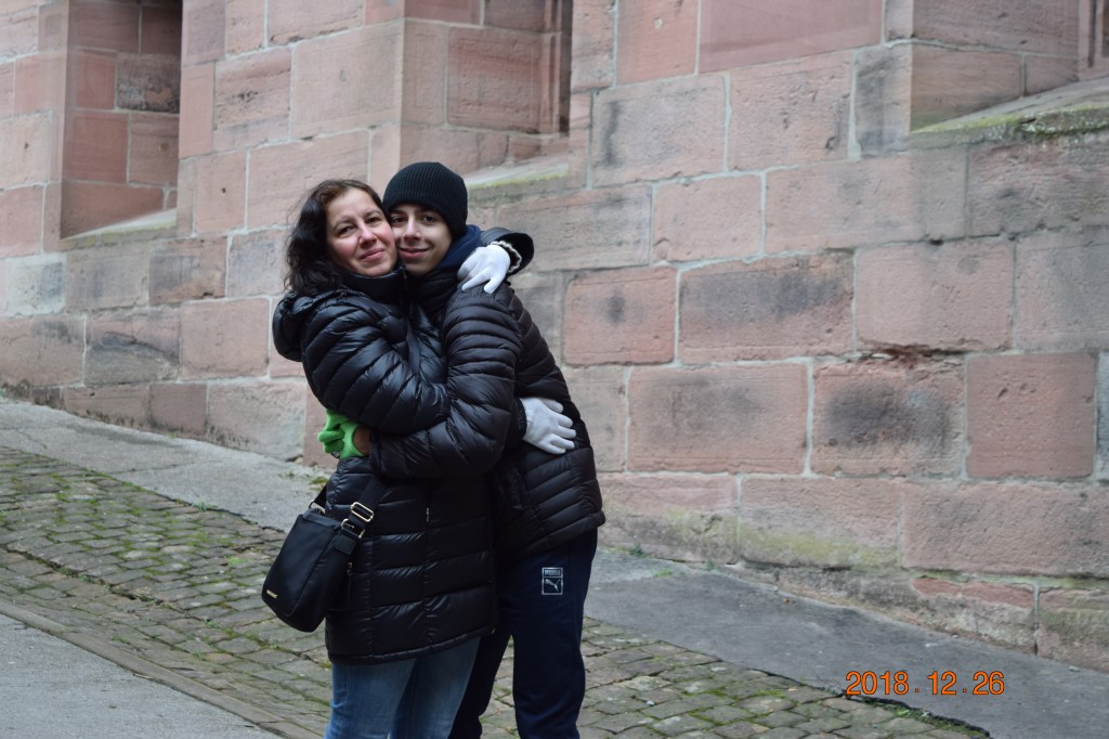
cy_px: 370
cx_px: 554
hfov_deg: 24.6
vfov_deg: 16.5
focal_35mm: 82
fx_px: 2540
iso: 400
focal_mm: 55
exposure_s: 1/100
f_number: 5.6
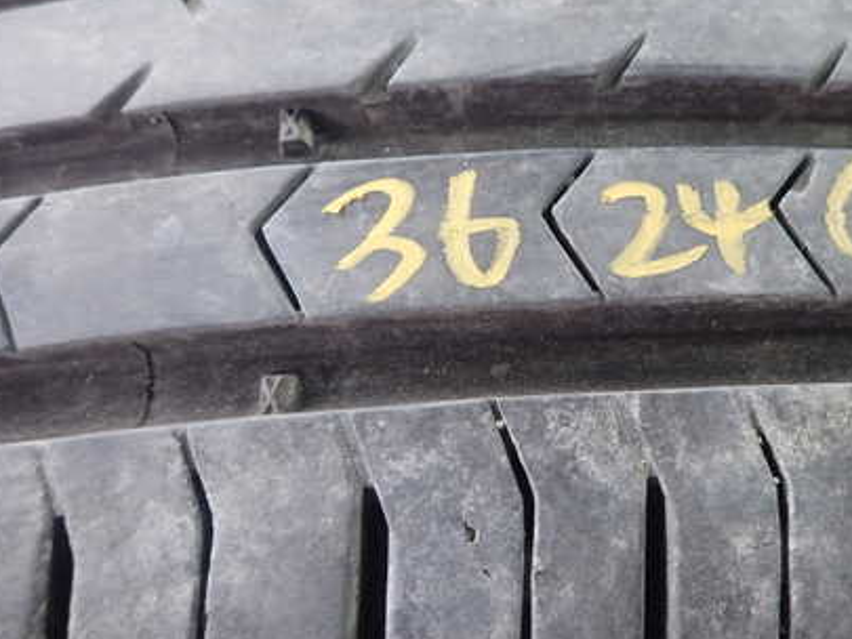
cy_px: 246
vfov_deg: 38.5
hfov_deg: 48.6
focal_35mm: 37
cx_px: 616
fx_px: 911
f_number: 2
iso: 200
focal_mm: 4.5
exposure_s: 1/40
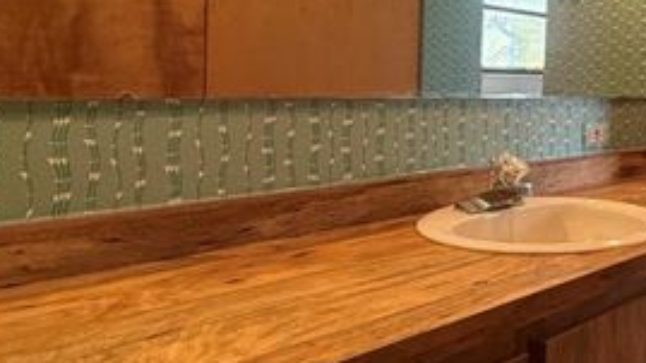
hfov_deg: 41.1
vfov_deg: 29.3
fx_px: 685
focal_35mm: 40
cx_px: 700
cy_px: 103
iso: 320
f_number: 2.2
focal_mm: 2.22
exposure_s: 1/120
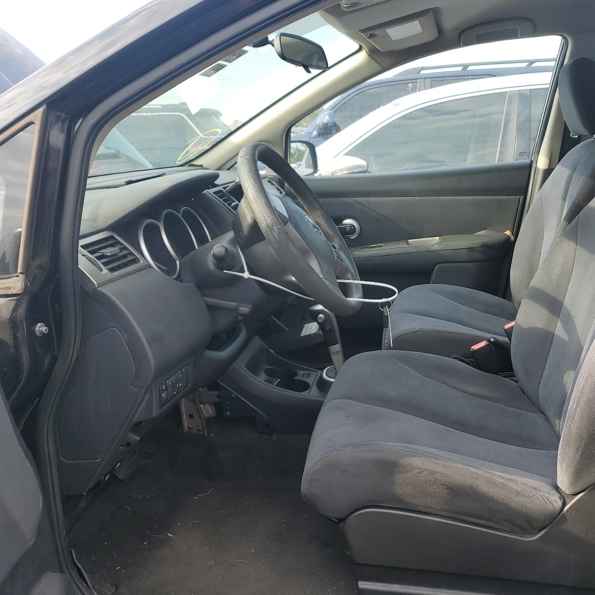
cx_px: 397
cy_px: 298
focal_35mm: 31
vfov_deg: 52.5
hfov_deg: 51.5
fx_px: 603
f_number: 1.5
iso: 50
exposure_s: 1/500
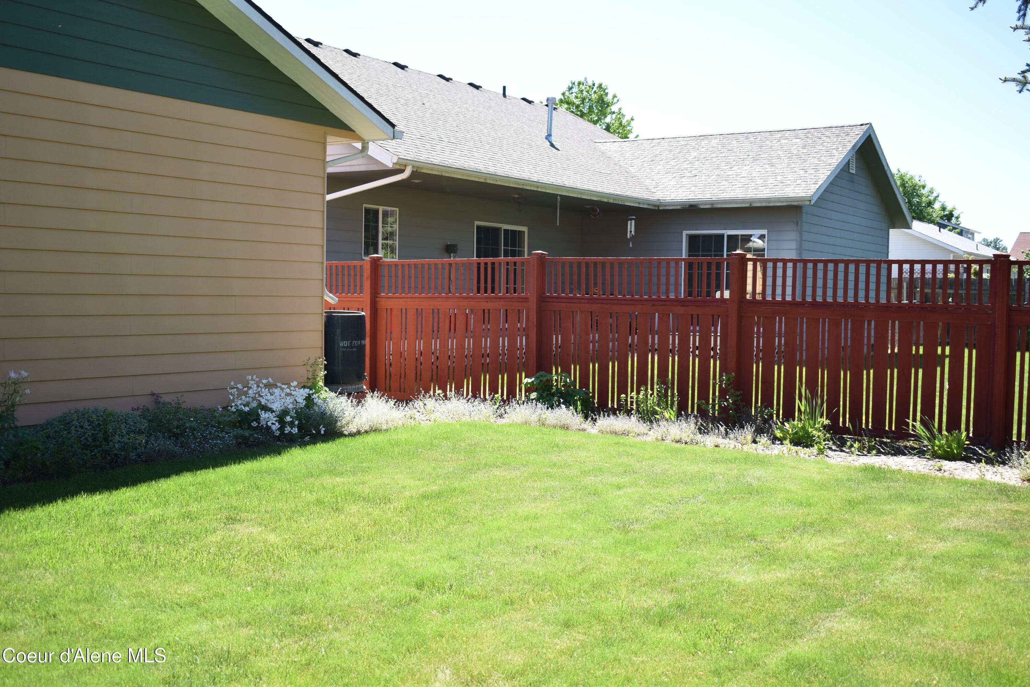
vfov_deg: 34.2
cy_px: 344
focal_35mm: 39
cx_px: 515
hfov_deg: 49.5
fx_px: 1116
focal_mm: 26
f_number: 4
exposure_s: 1/200
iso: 100
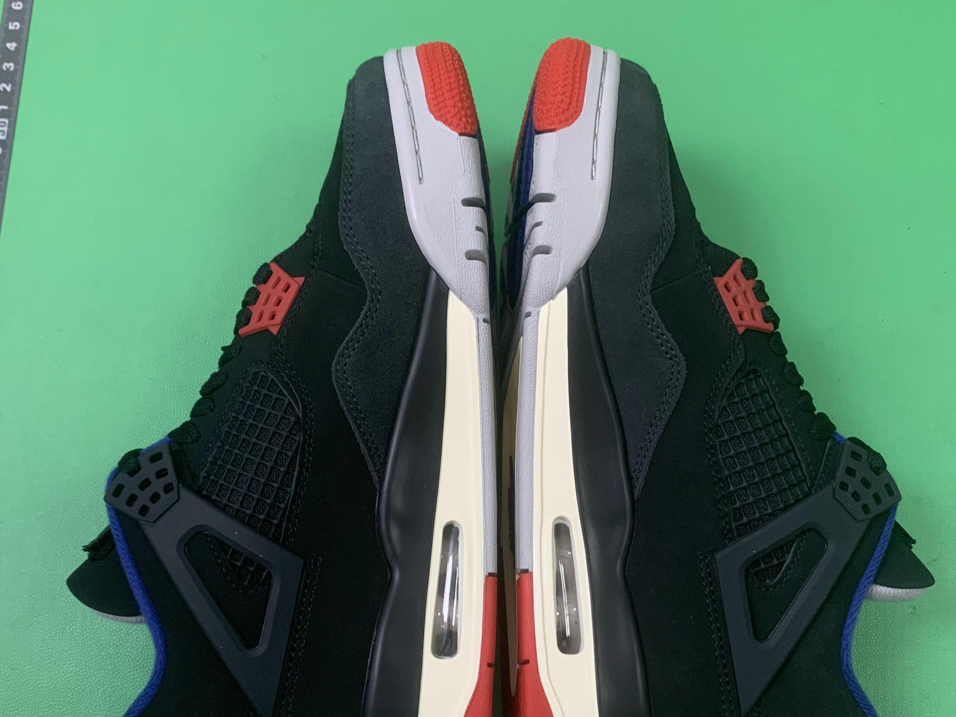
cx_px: 509
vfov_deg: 35.0
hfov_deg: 45.7
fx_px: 1132
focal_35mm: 41
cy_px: 439
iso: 200
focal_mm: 4.25
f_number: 1.8
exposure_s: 1/60
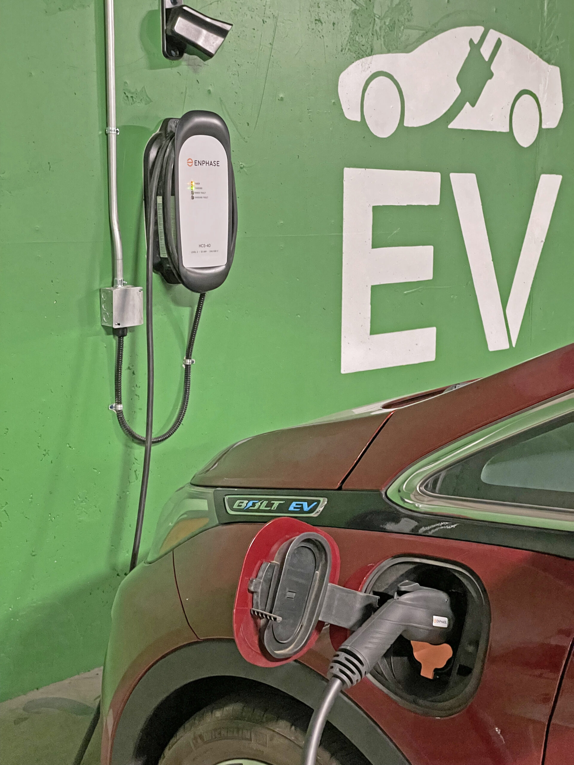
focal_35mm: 52
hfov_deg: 28.0
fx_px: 1150
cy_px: 382
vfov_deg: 36.8
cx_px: 287
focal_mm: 6
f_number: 2
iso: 1600
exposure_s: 1/20
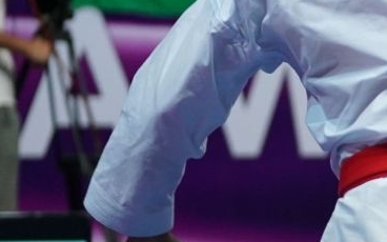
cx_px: 942
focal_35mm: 498
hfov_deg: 4.1
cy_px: 140
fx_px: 5252
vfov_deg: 2.6
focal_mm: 100
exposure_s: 1/500
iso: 2000
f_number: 2.8
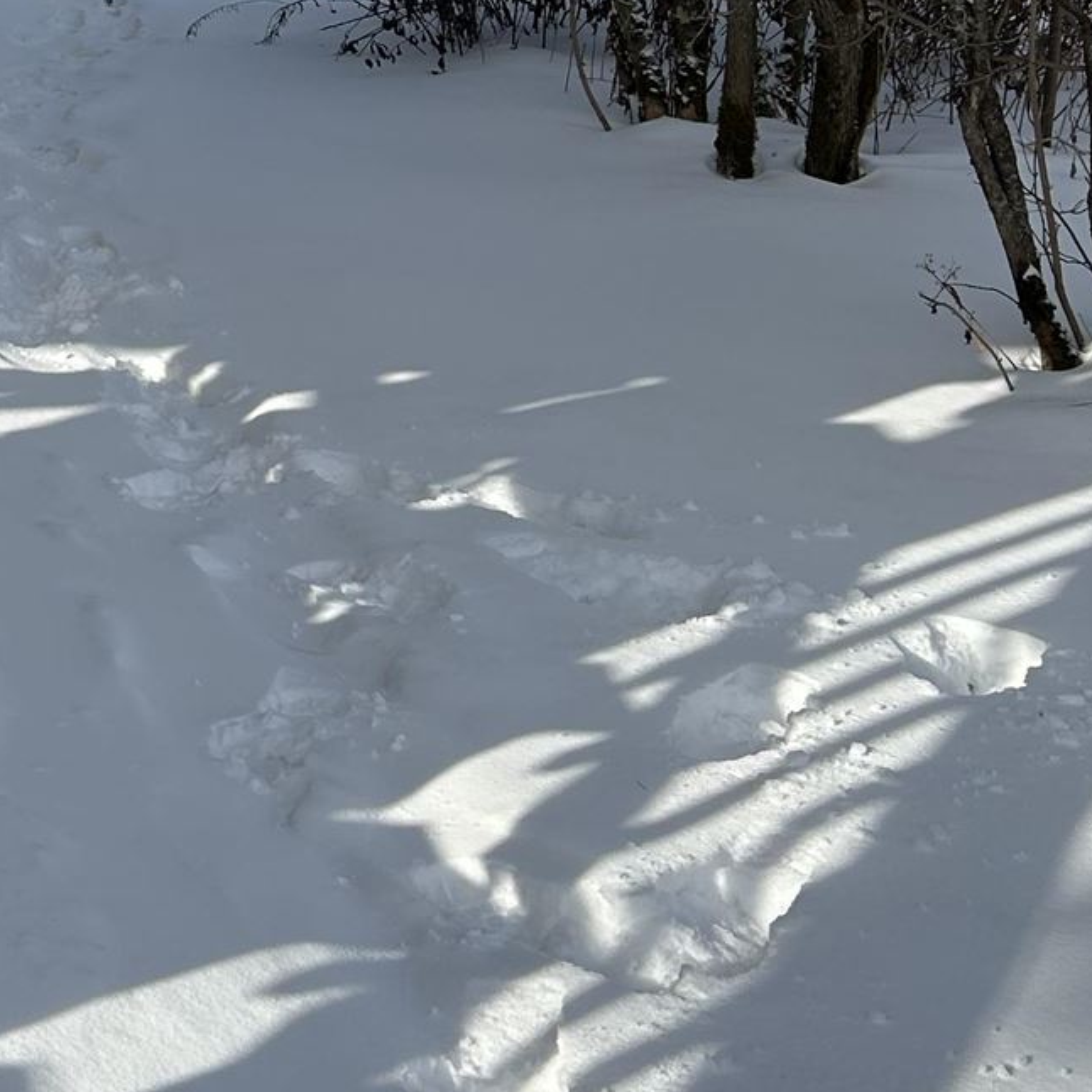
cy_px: -71
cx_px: -169
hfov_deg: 20.0
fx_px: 2927
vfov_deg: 20.3
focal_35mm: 82
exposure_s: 1/4444
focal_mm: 5.7
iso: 50
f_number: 1.5
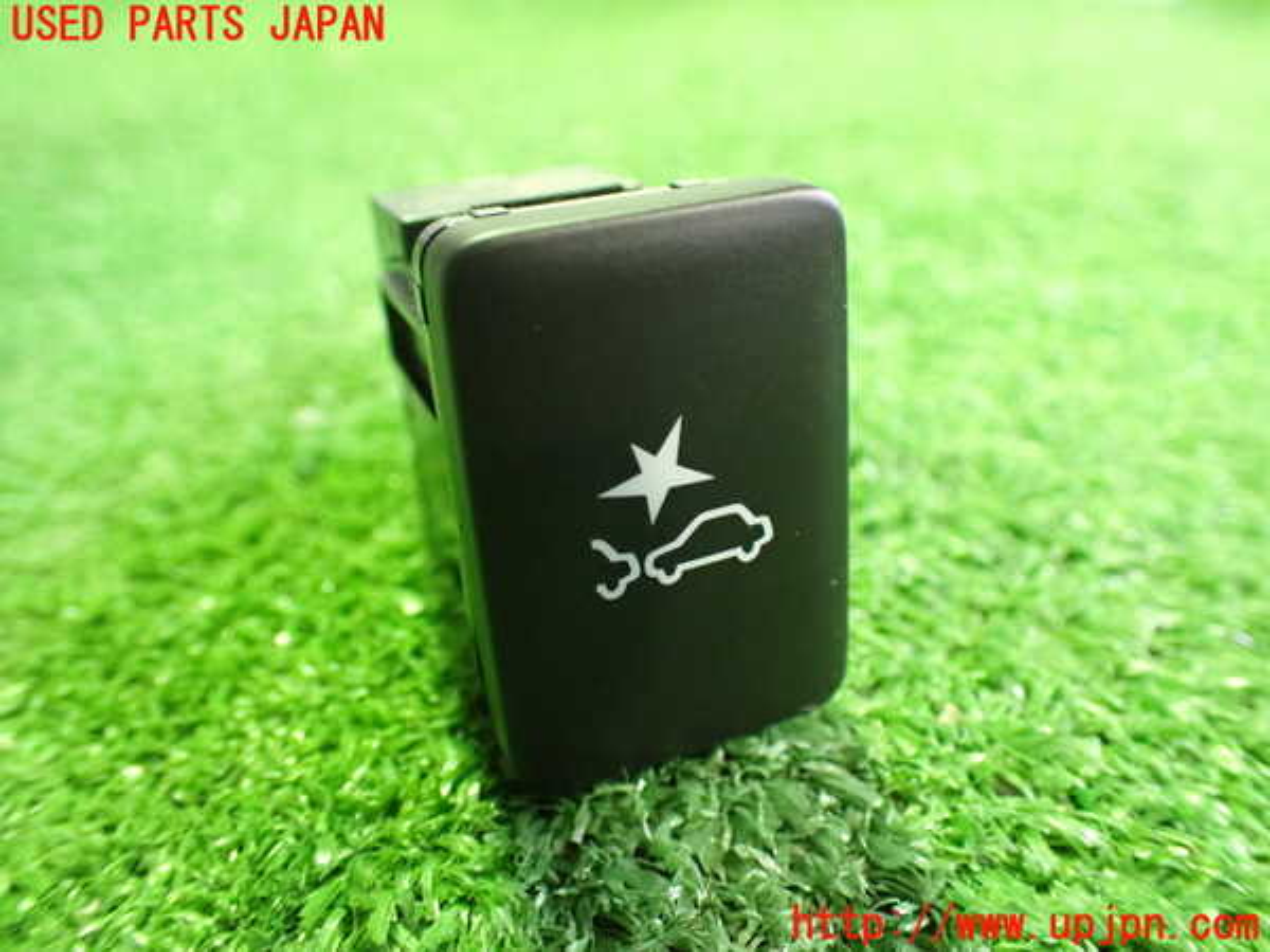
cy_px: 476
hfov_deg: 60.0
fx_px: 1101
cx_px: 635
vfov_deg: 46.8
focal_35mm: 30
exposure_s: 1/30
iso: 1250
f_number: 2.3
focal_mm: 5.4
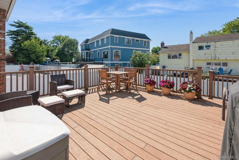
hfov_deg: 96.7
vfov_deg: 73.8
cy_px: 80
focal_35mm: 16
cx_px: 120
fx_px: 106
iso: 200
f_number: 9
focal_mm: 16
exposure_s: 1/500
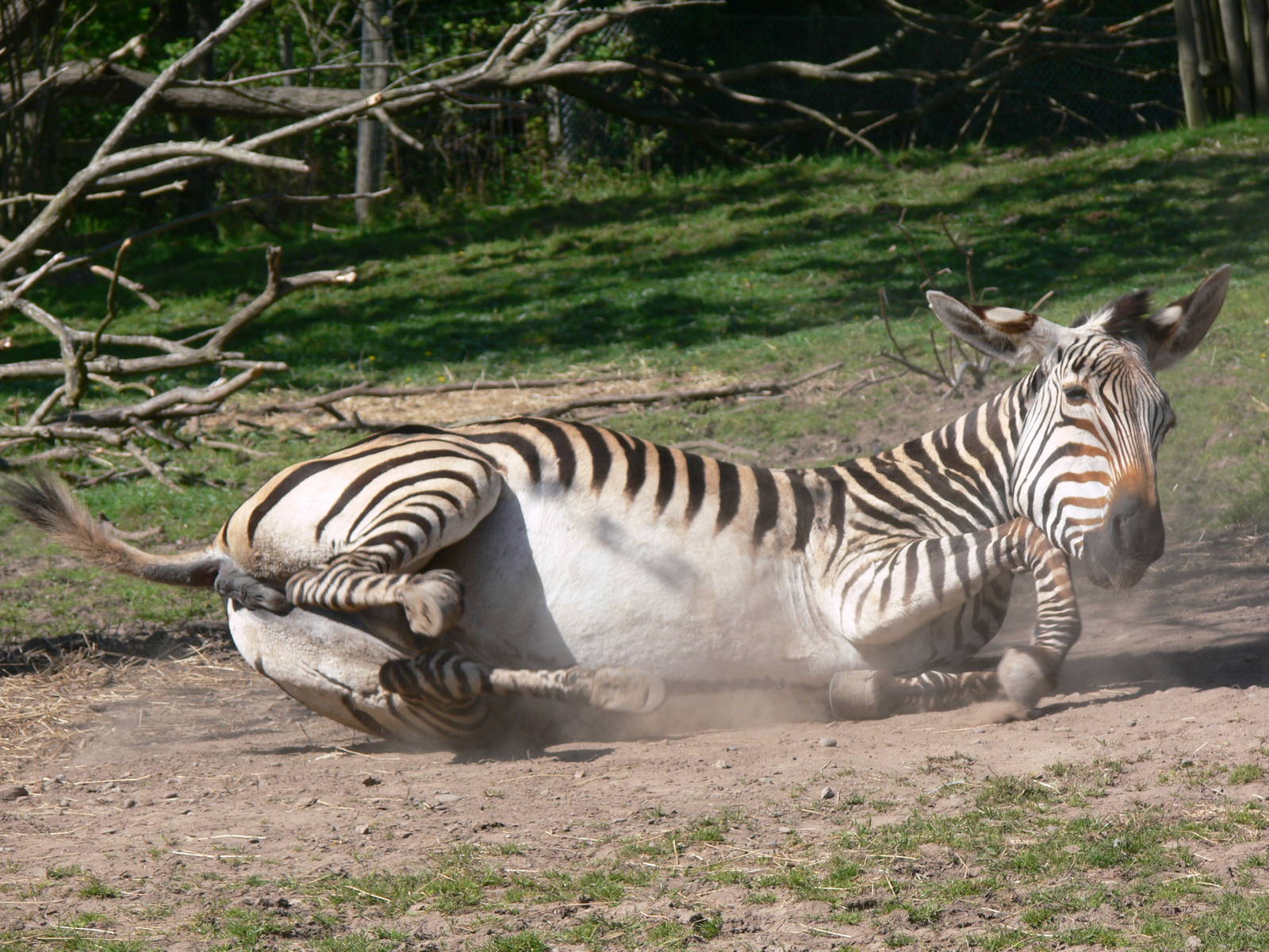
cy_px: 476
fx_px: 8505
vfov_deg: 6.4
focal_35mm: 232
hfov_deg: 8.5
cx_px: 634
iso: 80
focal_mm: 49
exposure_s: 1/320
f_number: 5.6
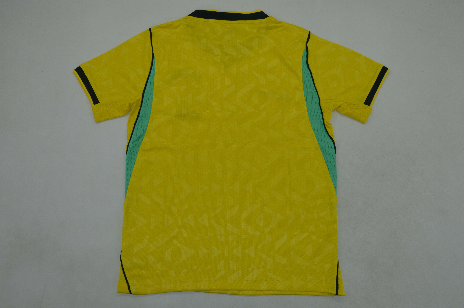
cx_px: 232
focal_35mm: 33
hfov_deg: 57.3
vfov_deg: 39.9
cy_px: 154
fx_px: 425
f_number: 14
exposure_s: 1/200
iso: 400
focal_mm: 22
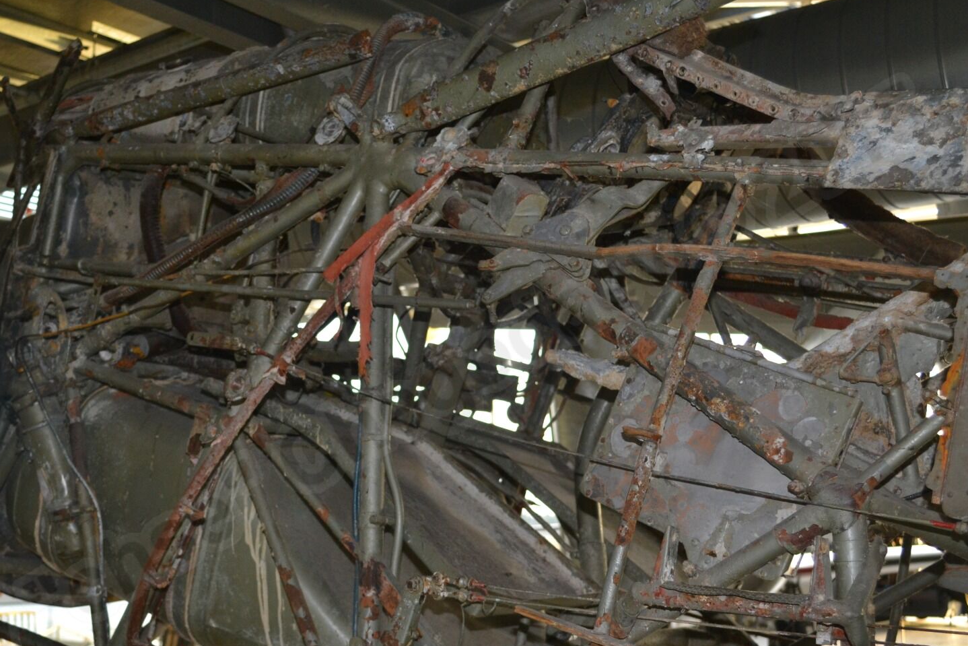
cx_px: 355
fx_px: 1264
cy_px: 430
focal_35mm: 47
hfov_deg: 41.6
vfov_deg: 28.5
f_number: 4
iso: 500
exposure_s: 1/60
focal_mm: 22
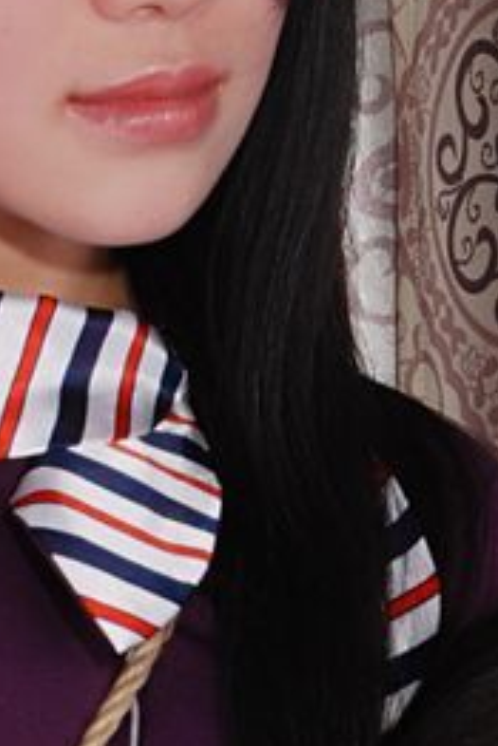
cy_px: 1327
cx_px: 221
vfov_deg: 4.3
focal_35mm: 477
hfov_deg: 2.9
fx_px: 9884
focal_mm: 52
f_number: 10
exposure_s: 1/8
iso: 100
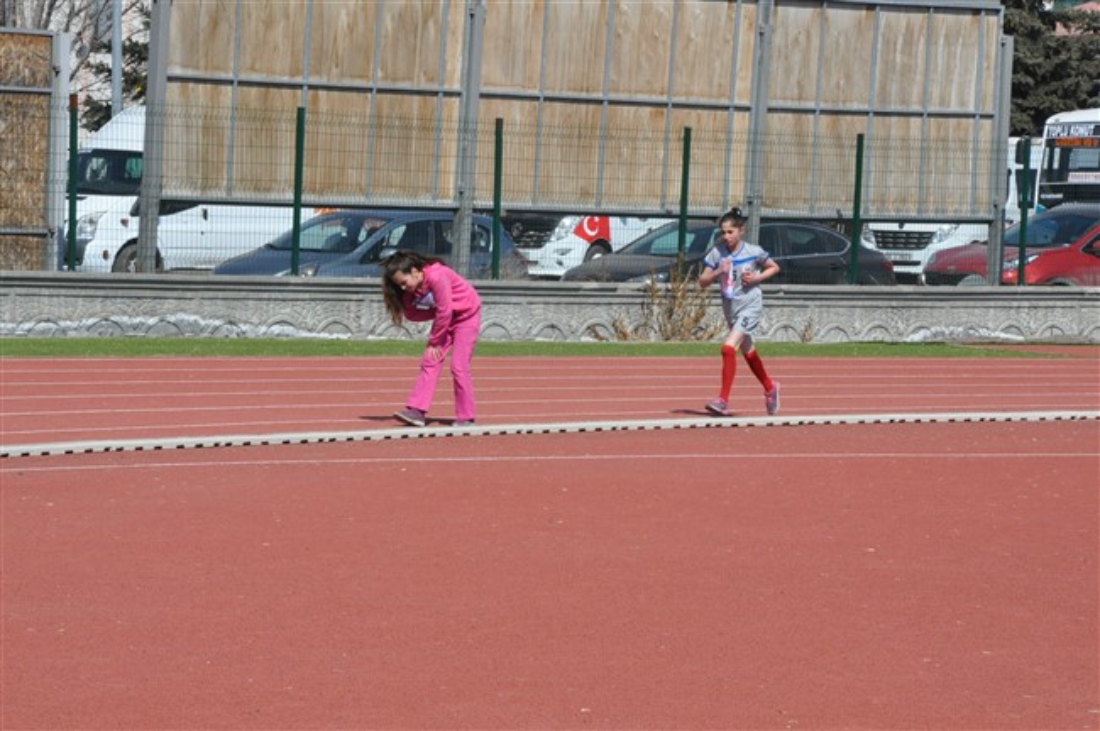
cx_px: 550
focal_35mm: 158
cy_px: 366
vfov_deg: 8.7
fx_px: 4808
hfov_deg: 13.1
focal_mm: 105
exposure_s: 1/1000
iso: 1250
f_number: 16
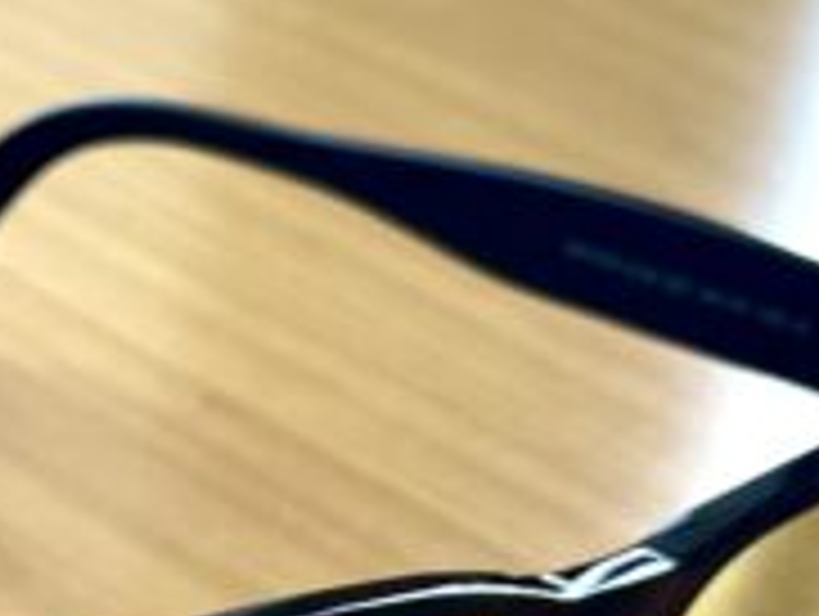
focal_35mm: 146
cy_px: 827
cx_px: -675
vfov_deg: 10.0
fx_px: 3459
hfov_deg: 12.3
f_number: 1.6
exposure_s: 1/122
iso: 40
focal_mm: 5.1
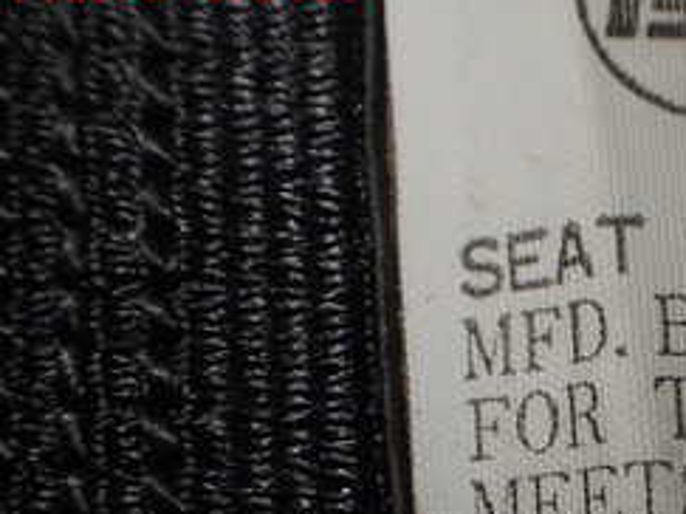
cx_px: 689
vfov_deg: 19.0
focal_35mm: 74
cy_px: 582
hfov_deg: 25.1
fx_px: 1466
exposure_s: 1/250
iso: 100
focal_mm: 5.4
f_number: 3.2
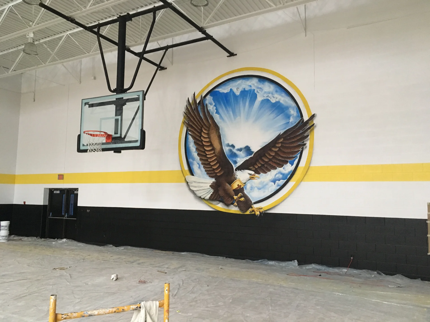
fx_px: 360
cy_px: 161
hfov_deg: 61.7
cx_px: 215
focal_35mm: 29
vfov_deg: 48.2
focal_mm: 4.15
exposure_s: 1/20
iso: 200
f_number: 2.2
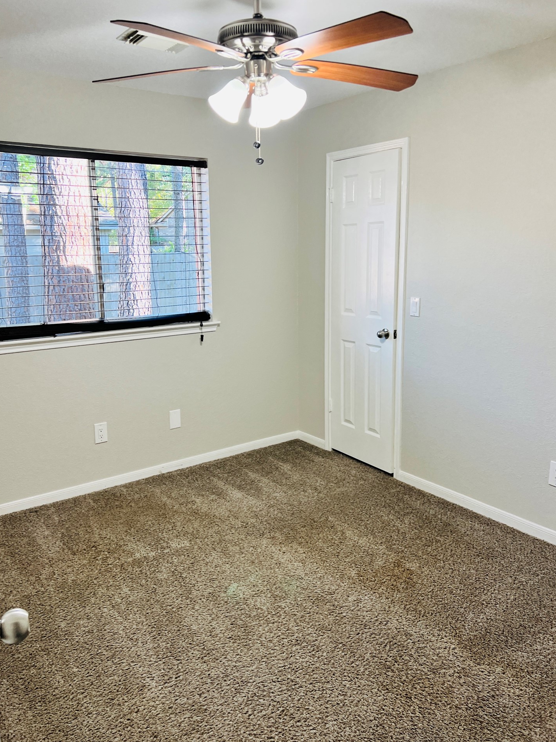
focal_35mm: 28
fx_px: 600
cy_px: 349
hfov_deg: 49.7
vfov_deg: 63.4
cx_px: 269
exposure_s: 1/60
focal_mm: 5.7
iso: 64
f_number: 1.5
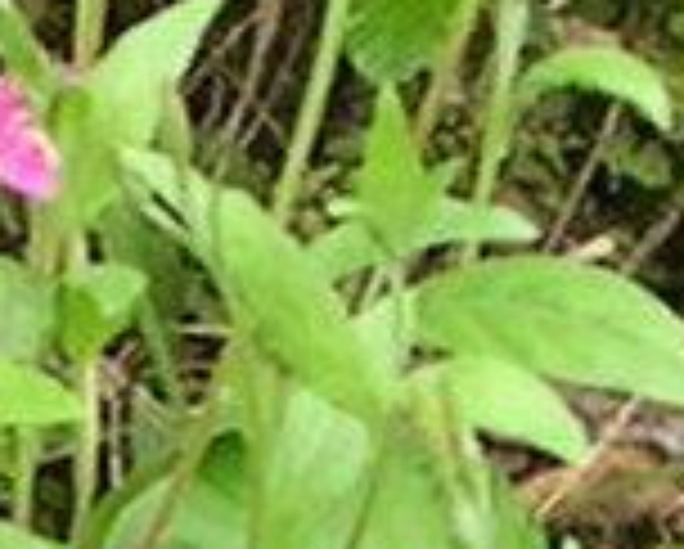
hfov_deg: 6.0
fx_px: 6426
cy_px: 729
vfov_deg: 4.9
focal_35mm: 317
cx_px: -335
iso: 100
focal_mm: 8
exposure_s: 1/158
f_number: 2.8
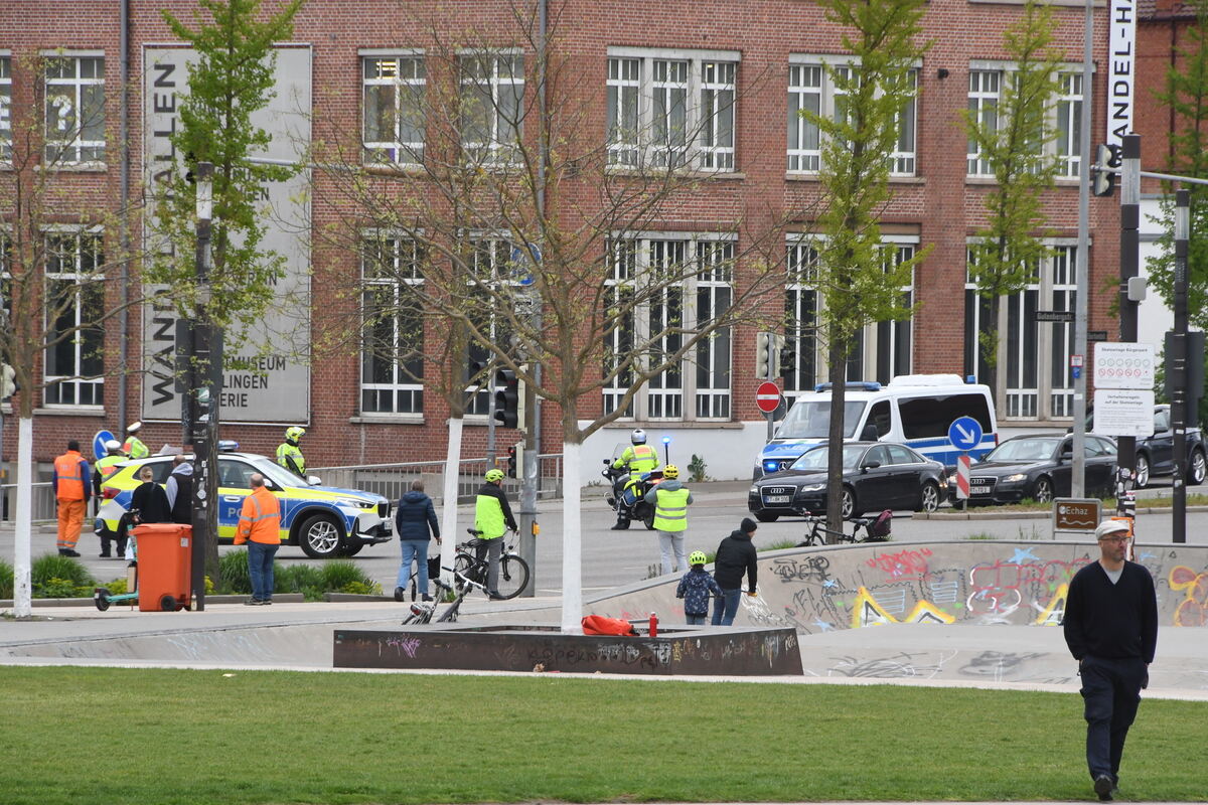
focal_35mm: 300
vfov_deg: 4.6
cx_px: 604
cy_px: 402
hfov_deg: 6.9
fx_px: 10066
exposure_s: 1/250
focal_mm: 200
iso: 640
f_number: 13
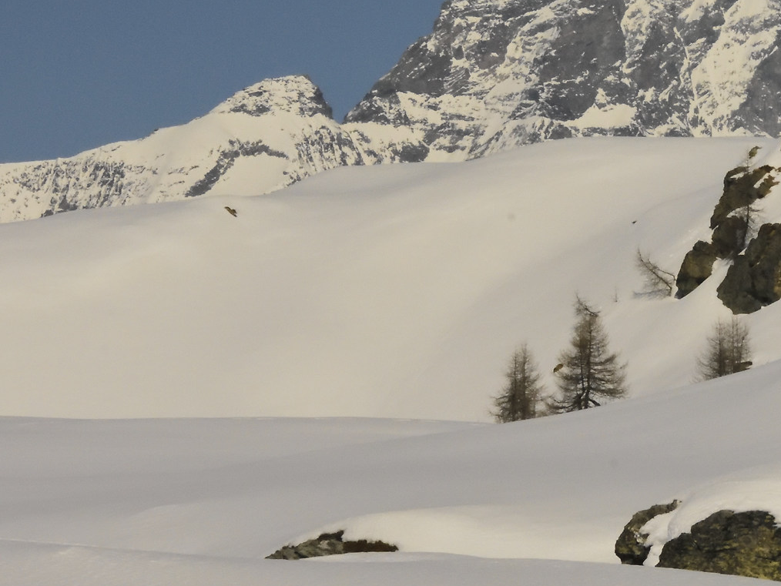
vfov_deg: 5.4
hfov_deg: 7.2
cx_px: 573
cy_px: 55
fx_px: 6161
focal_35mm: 273
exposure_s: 1/1600
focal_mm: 80
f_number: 22
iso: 3200
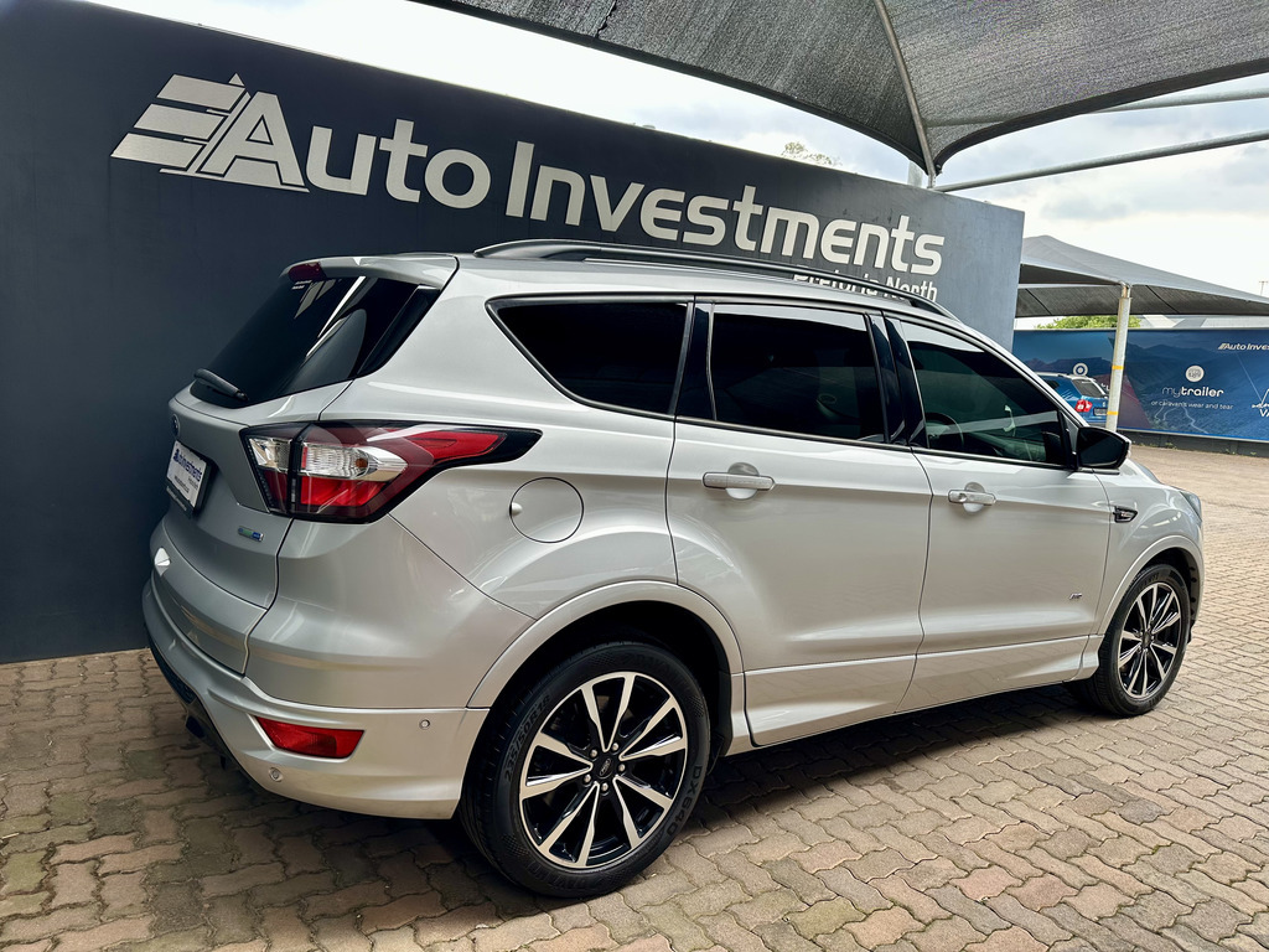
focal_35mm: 24
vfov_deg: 56.8
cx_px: 634
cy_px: 476
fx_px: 880
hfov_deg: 71.6
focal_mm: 6.86
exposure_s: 1/396
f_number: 1.78
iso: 80
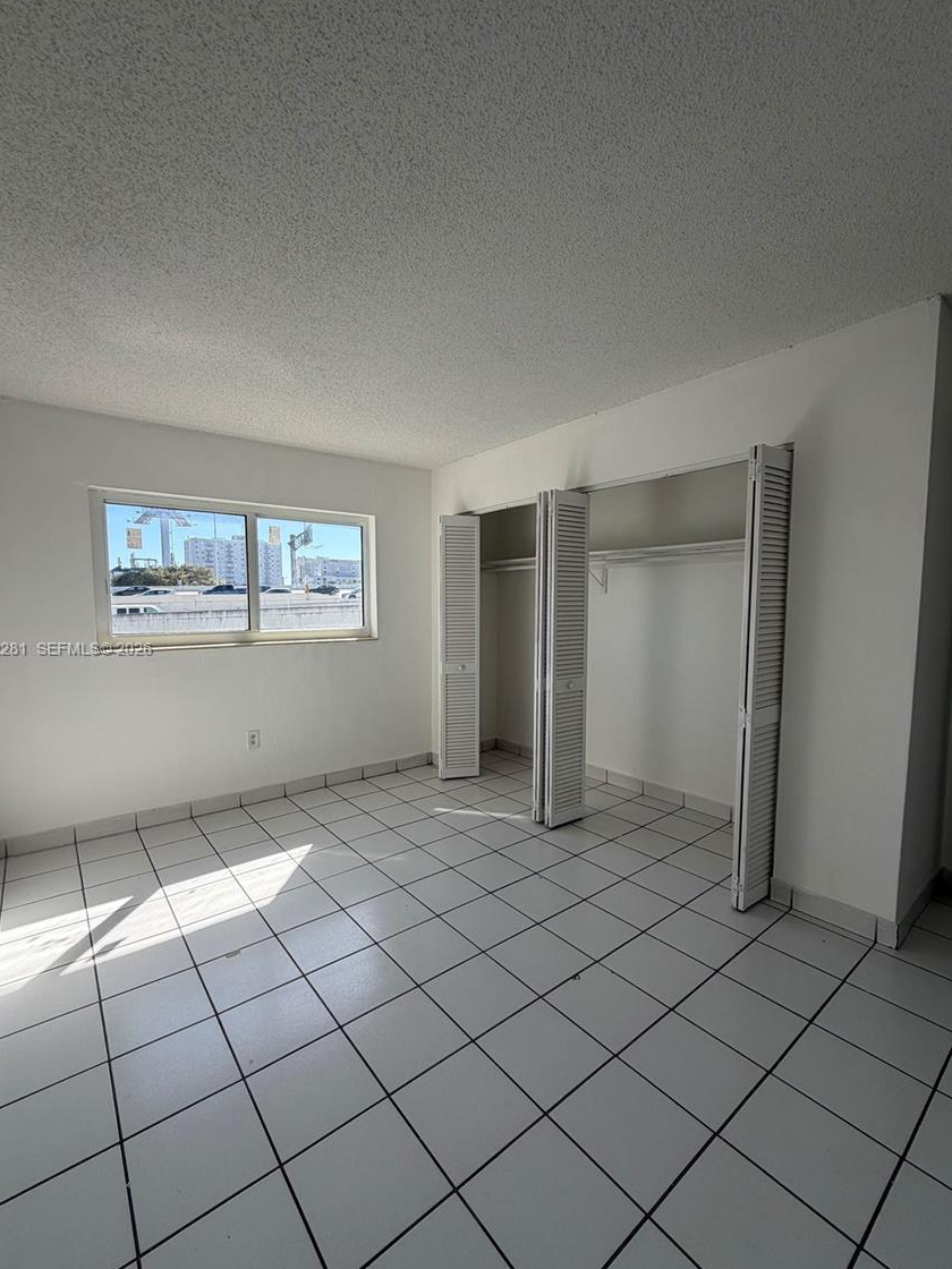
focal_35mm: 15
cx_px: 452
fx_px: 550
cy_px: 650
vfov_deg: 98.2
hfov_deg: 81.7
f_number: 2.2
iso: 40
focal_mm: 2.22
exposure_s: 1/226
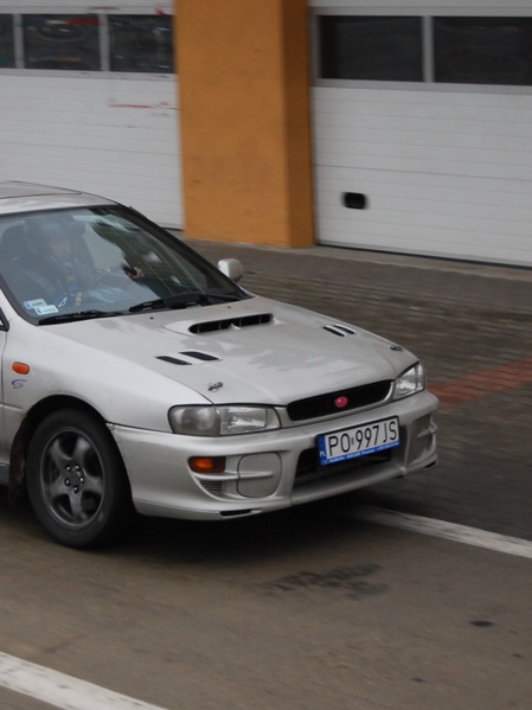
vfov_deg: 18.6
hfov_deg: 13.9
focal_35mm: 106
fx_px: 2173
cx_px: 110
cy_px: 370
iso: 800
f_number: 5.3
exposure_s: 1/500
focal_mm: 46
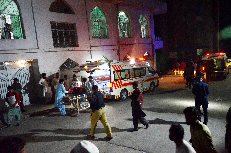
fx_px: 199
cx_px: 115
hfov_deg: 60.4
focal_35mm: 31
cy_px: 78
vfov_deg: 42.2
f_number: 5.6
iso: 3200
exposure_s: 1/80
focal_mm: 20
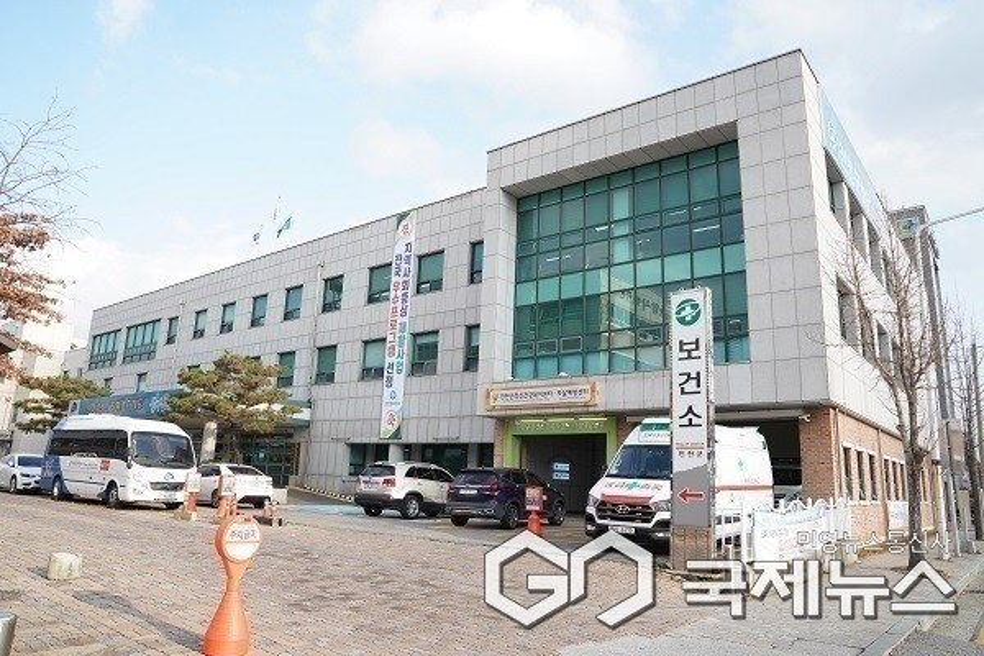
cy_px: 328
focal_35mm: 24
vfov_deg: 53.1
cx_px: 492
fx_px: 656
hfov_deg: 73.7
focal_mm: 24
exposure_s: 1/160
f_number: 8
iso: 250
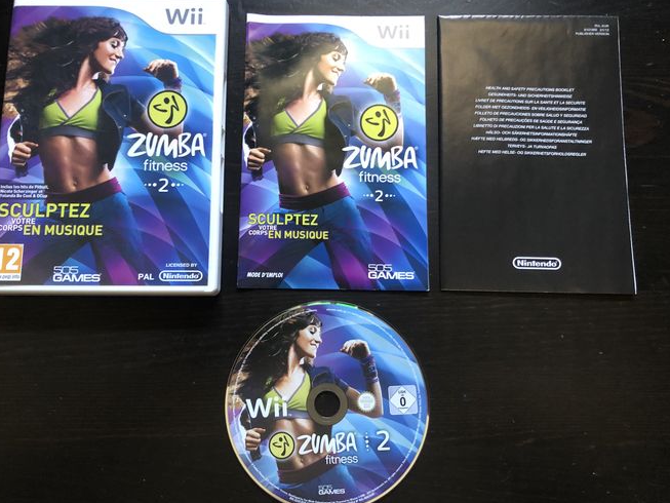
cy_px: 249
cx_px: 316
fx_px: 581
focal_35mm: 30
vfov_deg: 46.8
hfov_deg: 59.9
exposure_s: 1/6
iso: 80
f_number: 1.8
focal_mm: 4
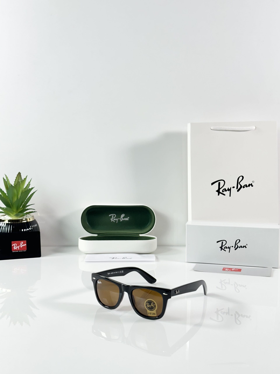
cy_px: 187
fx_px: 518
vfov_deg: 39.7
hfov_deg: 30.3
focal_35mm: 48
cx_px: 140
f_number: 1.78
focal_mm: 6.86
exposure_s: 1/100
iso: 80
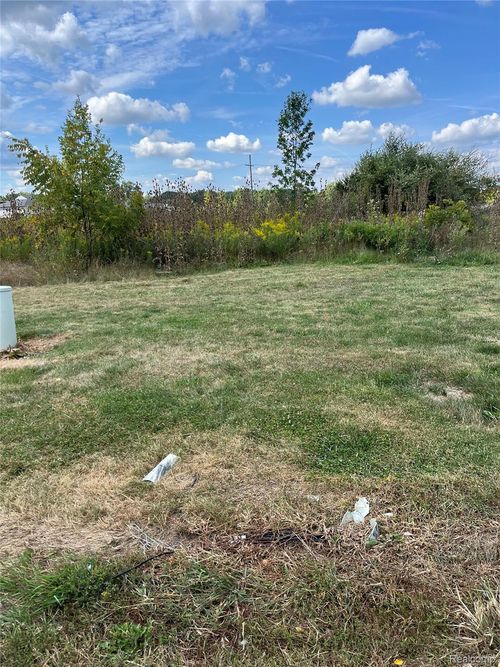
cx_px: 250
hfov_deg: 53.0
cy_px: 334
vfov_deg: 67.3
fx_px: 501
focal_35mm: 26
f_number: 1.6
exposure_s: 1/2137
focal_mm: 5.1
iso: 50
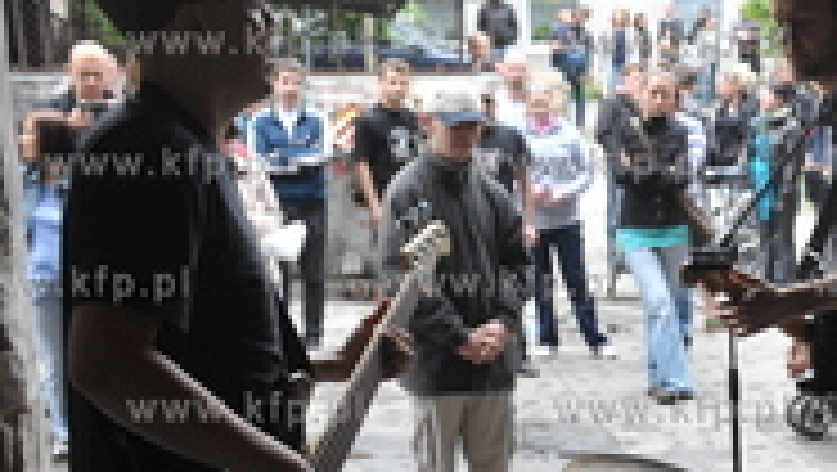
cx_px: 832
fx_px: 1599
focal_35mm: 72
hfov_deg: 27.7
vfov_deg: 16.5
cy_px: 468
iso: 800
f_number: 5.6
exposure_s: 1/200
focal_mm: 32
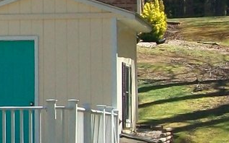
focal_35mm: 269
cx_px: -189
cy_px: 10
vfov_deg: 4.9
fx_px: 1680
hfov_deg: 7.6
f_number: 3.6
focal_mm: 8.8
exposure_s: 1/500
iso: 80
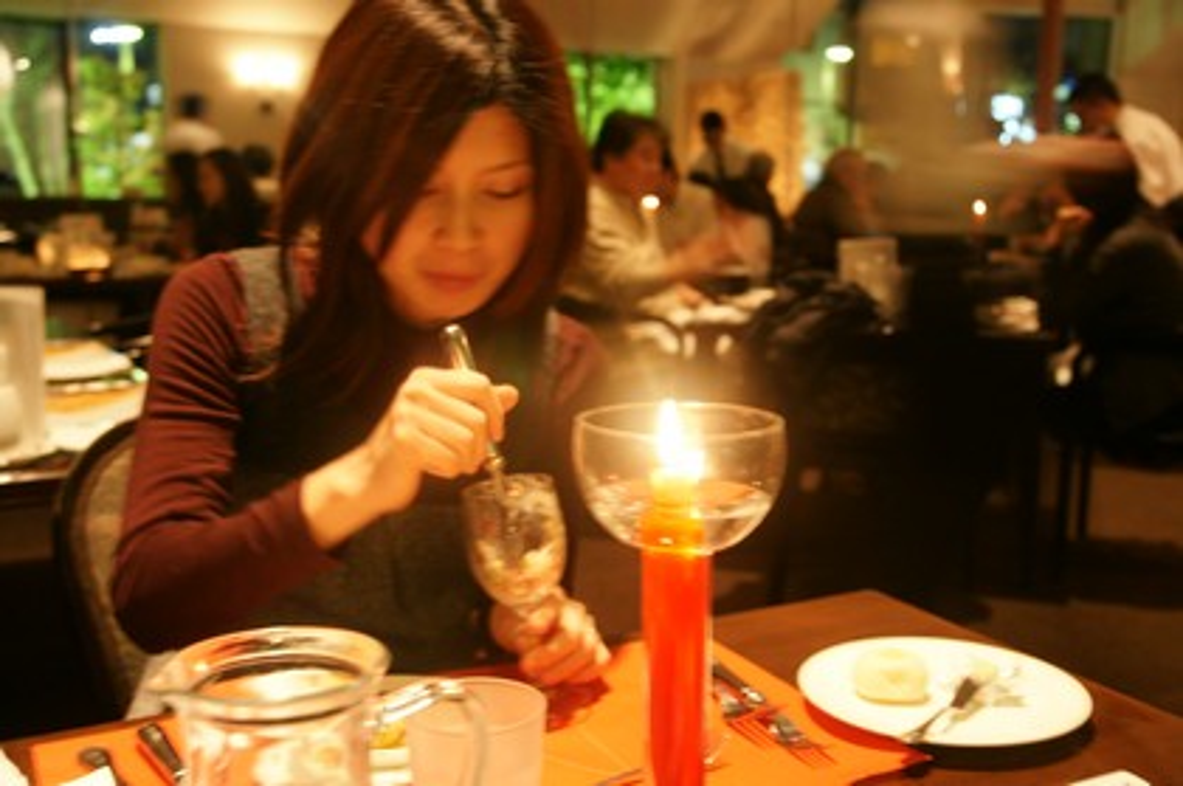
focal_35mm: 39
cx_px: 592
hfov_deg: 49.6
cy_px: 393
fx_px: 1280
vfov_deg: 34.1
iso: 800
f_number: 4.5
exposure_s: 1/5
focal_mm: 26
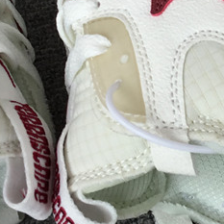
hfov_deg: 16.0
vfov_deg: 16.3
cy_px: 50
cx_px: 241
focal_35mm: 106
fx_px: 776
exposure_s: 1/196
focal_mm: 3.3
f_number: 2.4
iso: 25
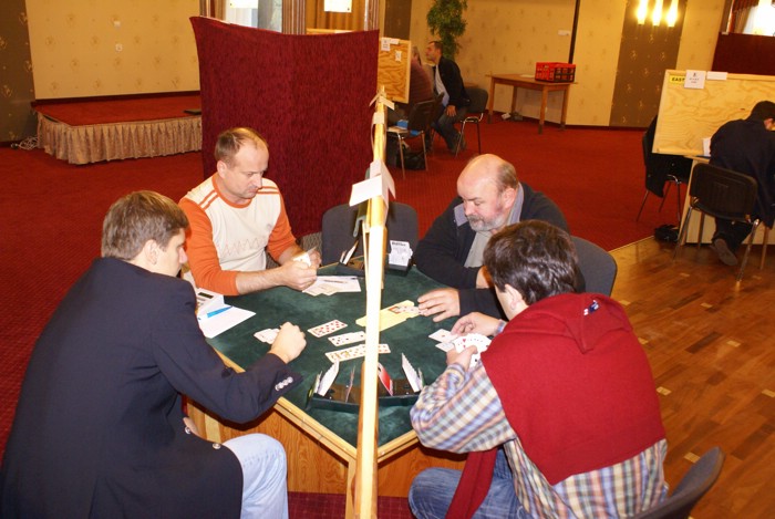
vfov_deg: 43.7
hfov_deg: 61.9
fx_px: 647
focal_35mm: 30
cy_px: 260
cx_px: 388
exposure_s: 1/15
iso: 800
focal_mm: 20
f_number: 5
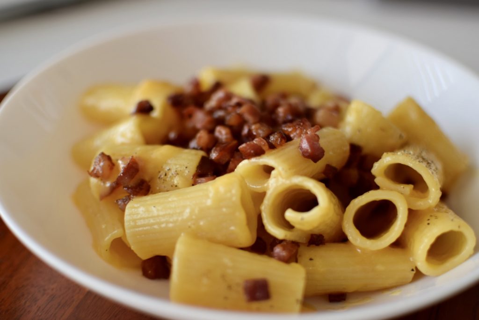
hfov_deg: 37.8
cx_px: 240
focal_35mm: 52
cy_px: 160
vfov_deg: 25.8
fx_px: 699
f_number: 1.8
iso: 100
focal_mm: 35
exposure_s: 1/160
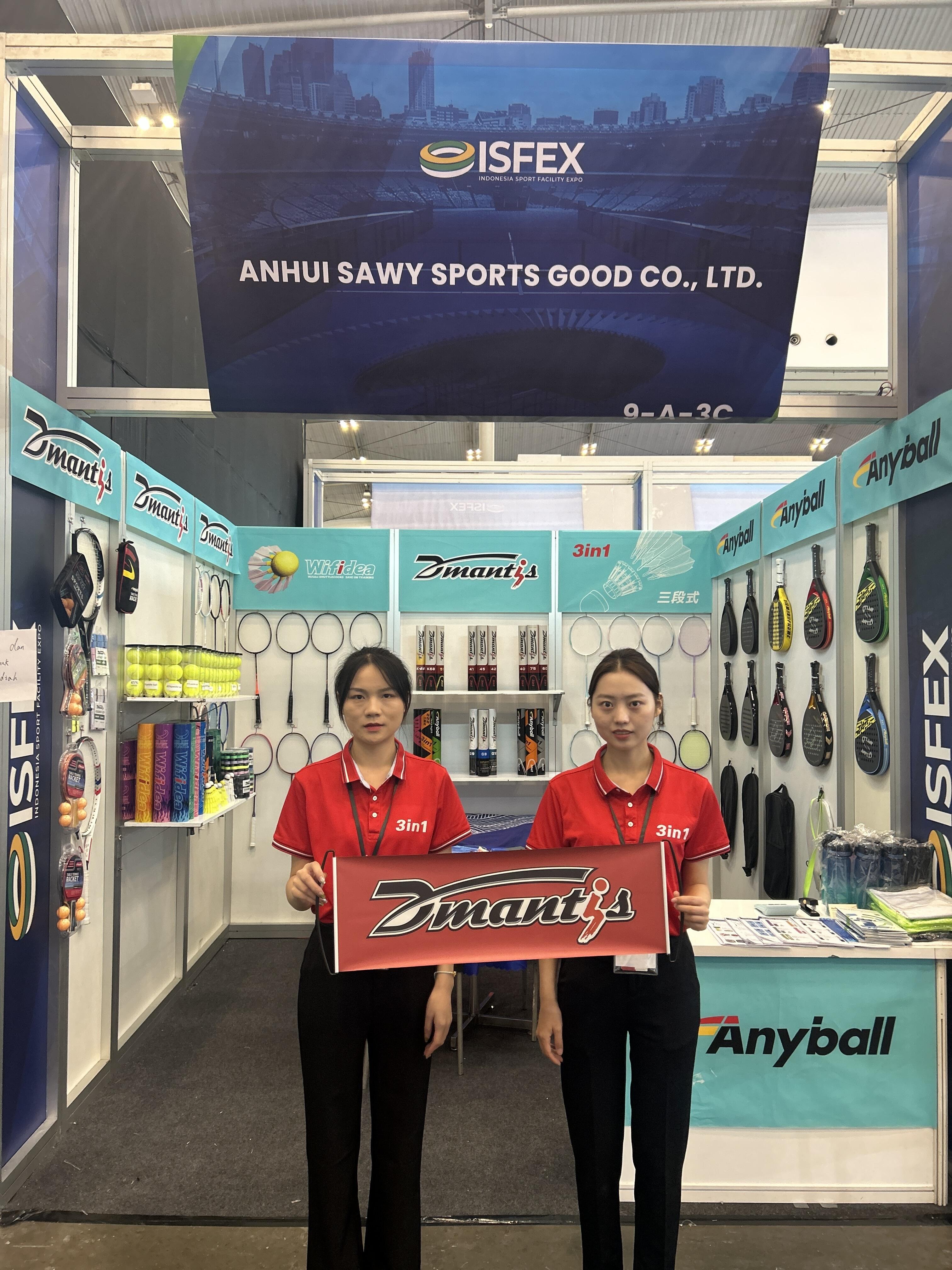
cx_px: 476
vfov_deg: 67.3
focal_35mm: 26
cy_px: 635
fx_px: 953
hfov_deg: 53.1
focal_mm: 5.7
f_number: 1.5
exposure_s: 1/50
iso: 160
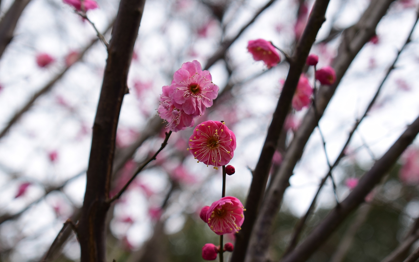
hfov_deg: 26.8
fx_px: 879
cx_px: 210
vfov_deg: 16.9
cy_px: 132
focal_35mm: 77
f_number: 7.1
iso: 100
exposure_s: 1/160
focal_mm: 50
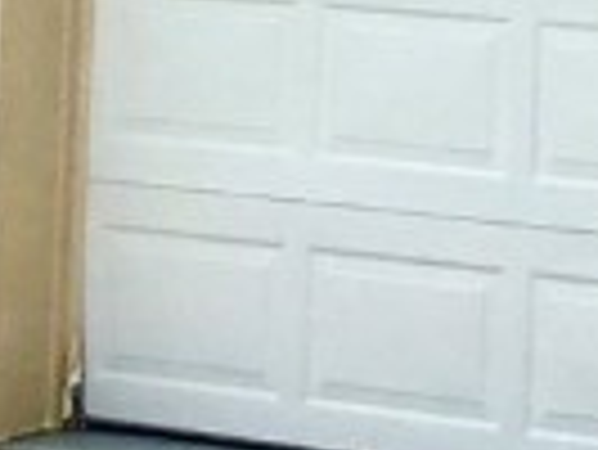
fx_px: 4133
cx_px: 881
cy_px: -441
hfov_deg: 8.1
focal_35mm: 239
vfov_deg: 6.1
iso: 25
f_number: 2.4
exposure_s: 1/2146
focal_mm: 3.3
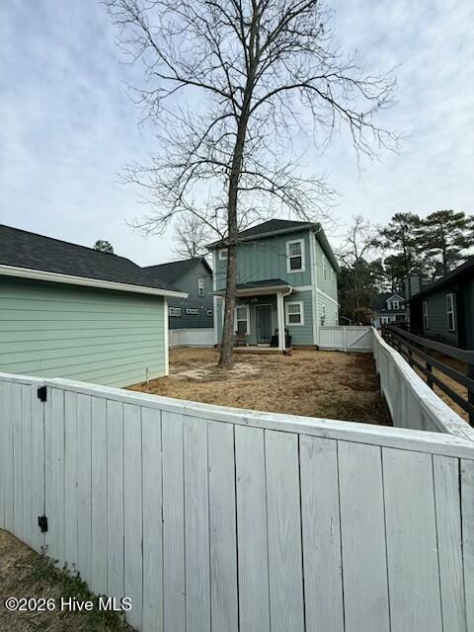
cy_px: 316
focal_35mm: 14
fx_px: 256
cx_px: 237
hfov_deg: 85.7
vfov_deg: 102.1
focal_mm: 2.22
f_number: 2.2
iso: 50
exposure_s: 1/1698
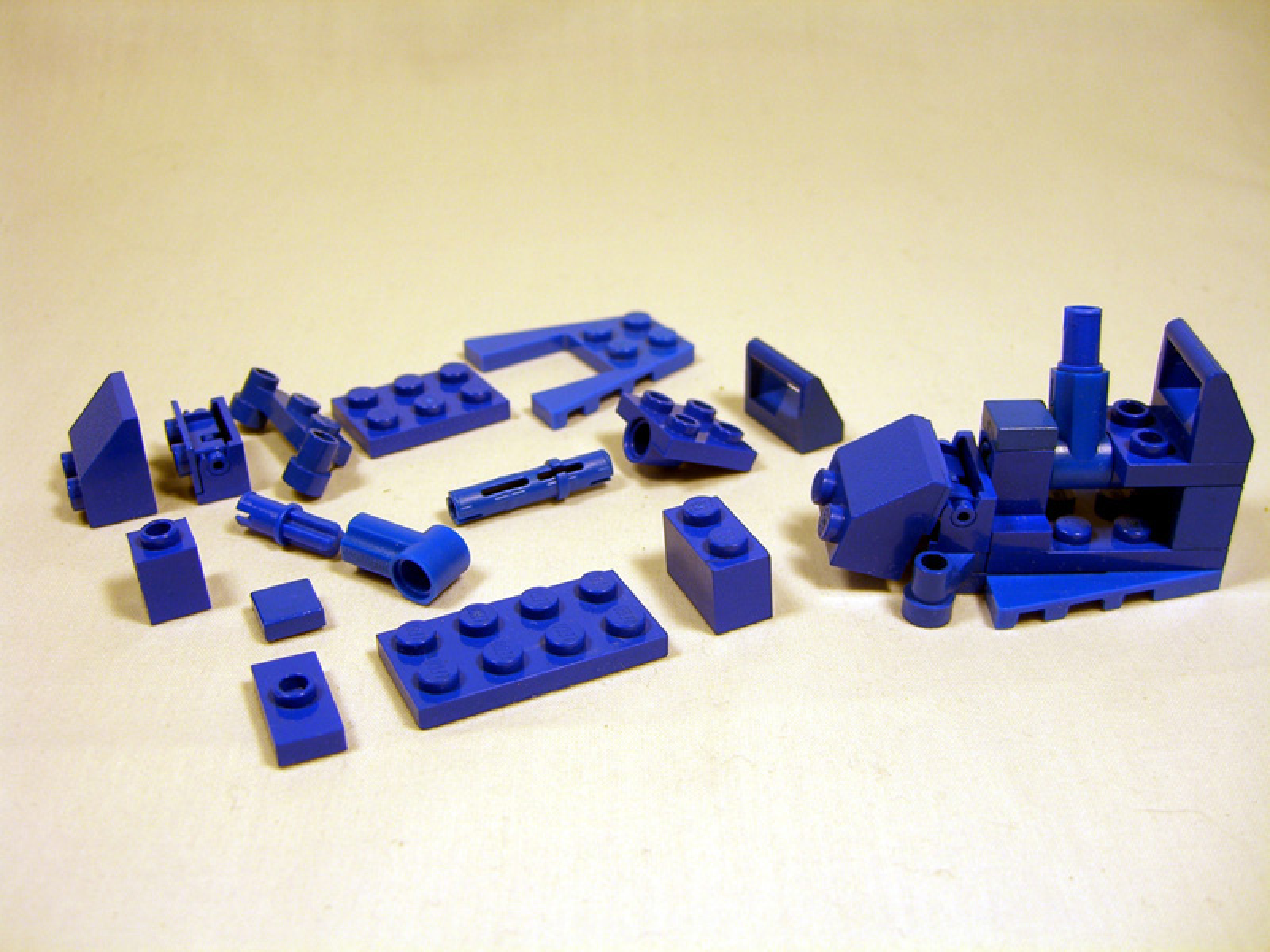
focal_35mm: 38
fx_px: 1394
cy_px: 476
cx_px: 635
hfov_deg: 49.0
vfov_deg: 37.7
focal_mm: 7.9
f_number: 2.8
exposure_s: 1/100
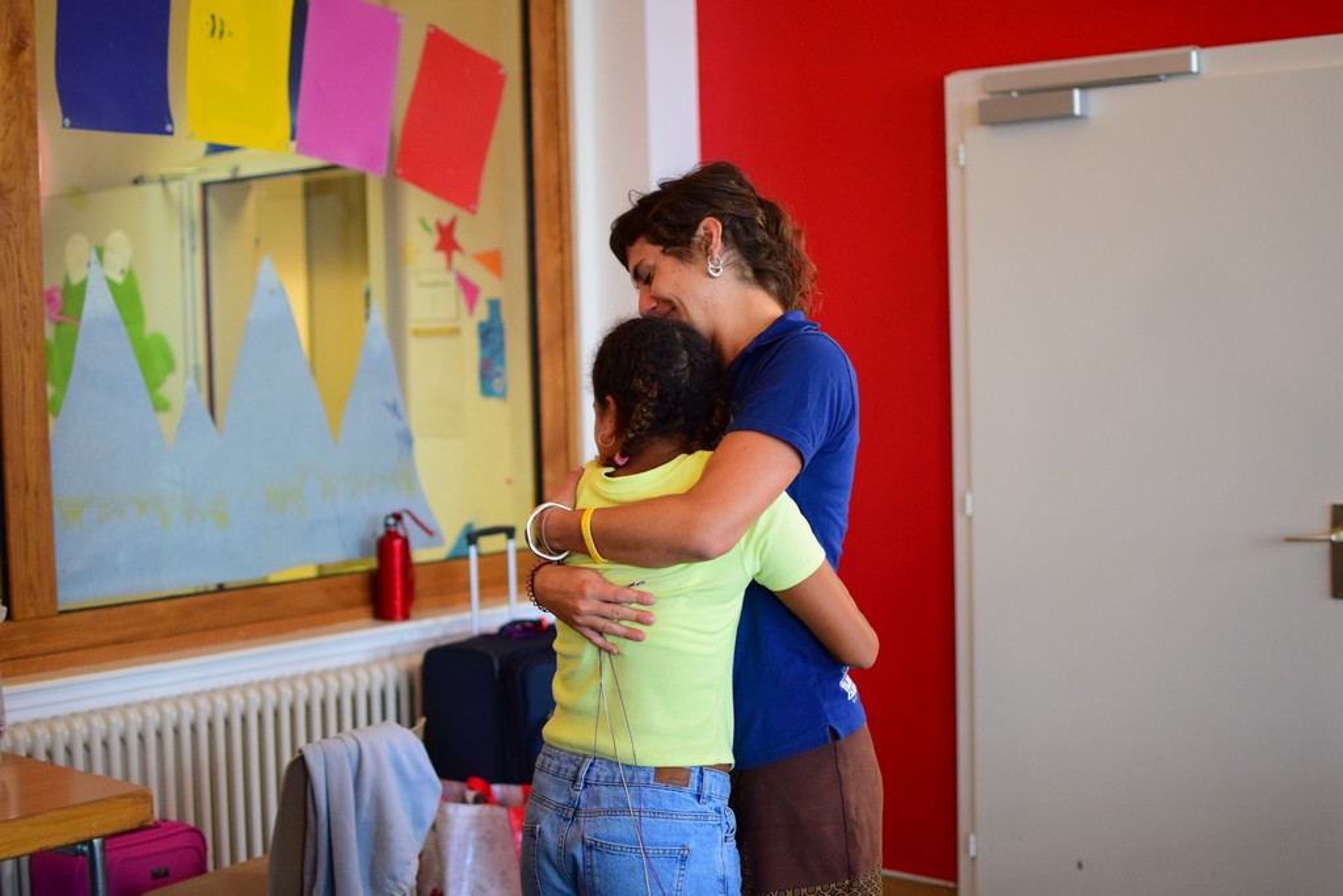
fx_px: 1959
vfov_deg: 25.8
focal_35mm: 52
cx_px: 672
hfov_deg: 37.8
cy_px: 448
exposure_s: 1/250
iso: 1600
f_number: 1.8
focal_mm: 35
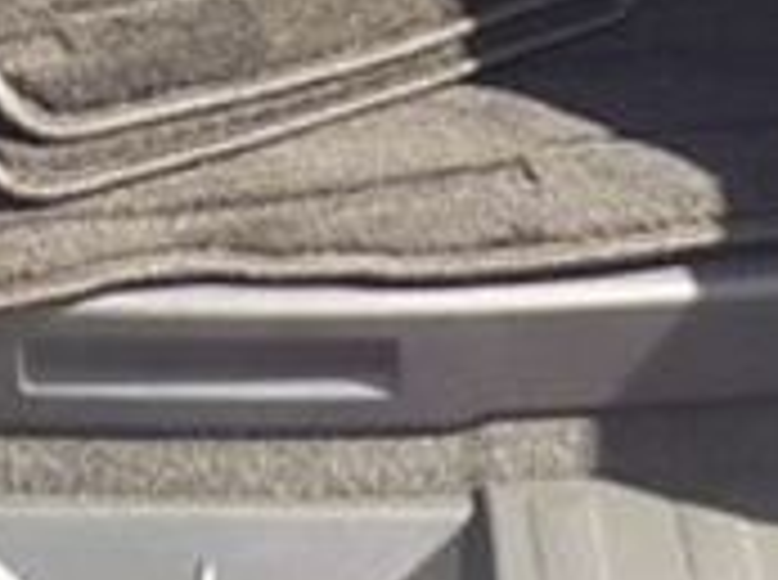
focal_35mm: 139
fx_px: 3118
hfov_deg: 14.2
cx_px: 265
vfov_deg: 9.8
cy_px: -616
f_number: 3.3
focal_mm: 4.1
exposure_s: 1/200
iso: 125
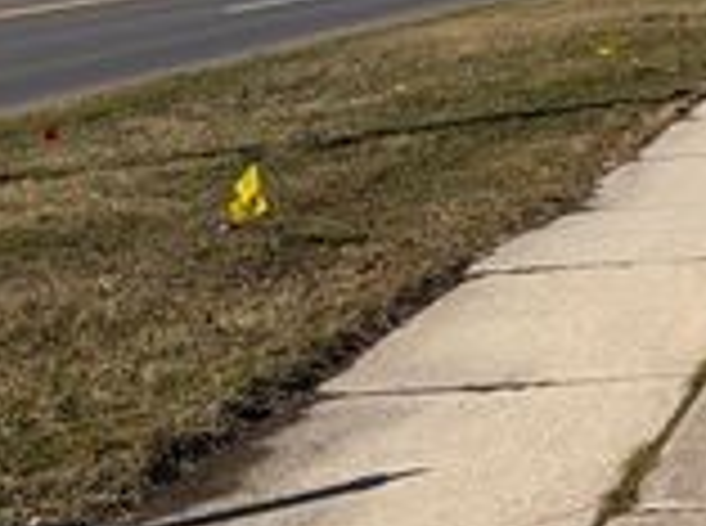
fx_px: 1689
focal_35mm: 83
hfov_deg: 20.7
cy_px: -250
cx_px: 1007
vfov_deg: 16.3
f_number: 1.6
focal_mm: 5.96
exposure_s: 1/5348
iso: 50
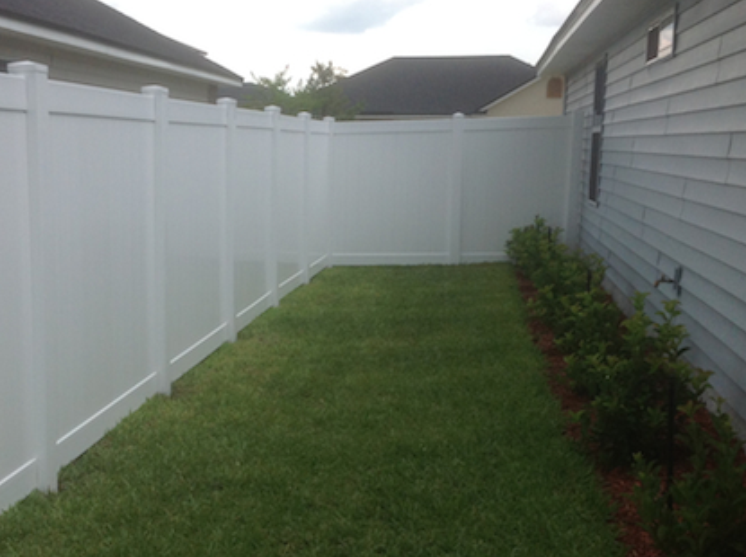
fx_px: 1162
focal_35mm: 54
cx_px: 273
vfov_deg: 27.0
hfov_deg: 35.4
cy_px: 293
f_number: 2.4
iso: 50
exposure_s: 1/1043
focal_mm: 4.28
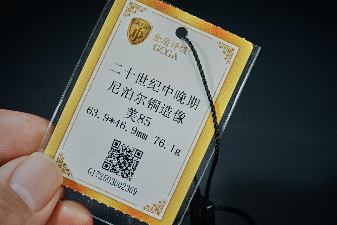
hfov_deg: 16.9
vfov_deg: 11.3
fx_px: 1133
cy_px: 112
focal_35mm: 121
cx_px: 168
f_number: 18
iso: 100
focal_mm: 81
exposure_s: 1/160
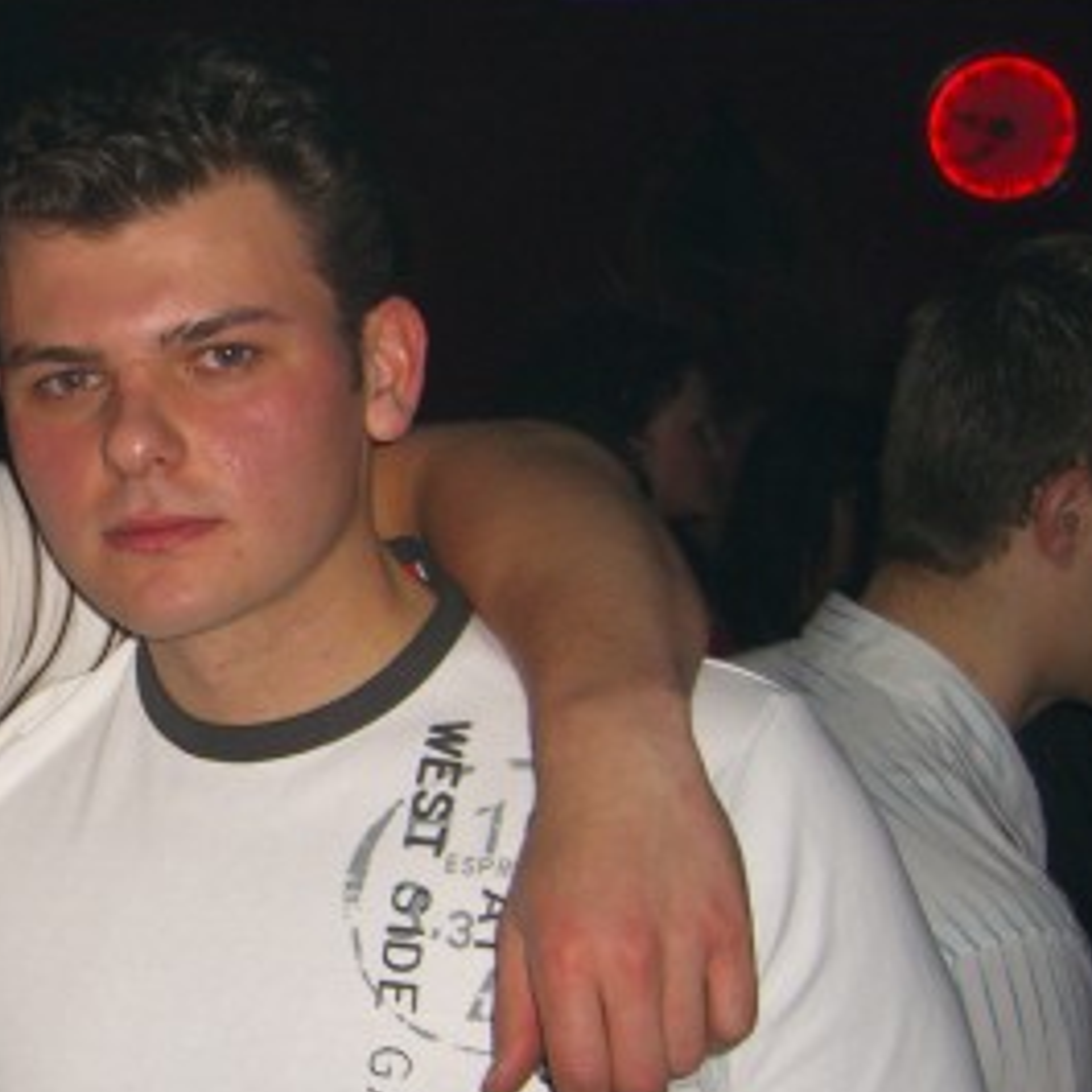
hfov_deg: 21.6
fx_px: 2712
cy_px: 569
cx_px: -115
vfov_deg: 22.8
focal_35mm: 76
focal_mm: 7.9
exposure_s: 1/60
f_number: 2.8
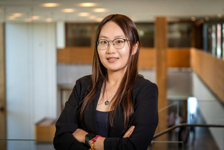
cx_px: 112
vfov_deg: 16.7
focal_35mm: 82
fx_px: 510
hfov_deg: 24.8
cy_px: 75
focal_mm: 82
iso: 320
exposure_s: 1/160
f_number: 4
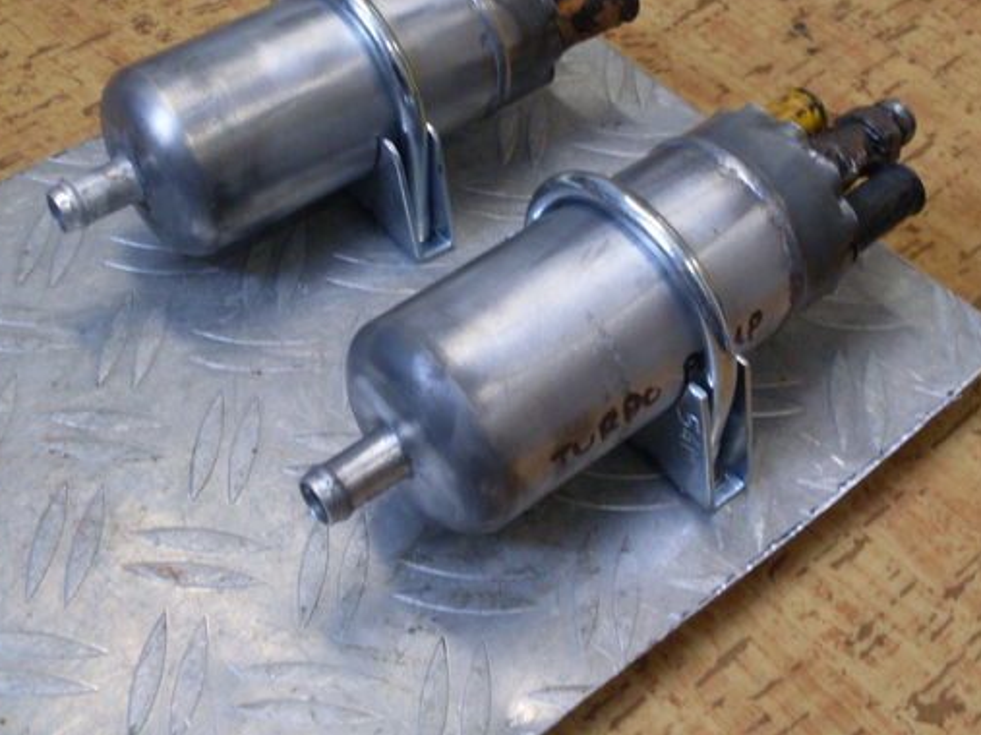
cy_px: 304
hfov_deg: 39.6
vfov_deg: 30.2
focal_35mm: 48
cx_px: 528
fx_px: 1360
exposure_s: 1/30
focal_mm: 6.3
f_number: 2.8
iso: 200
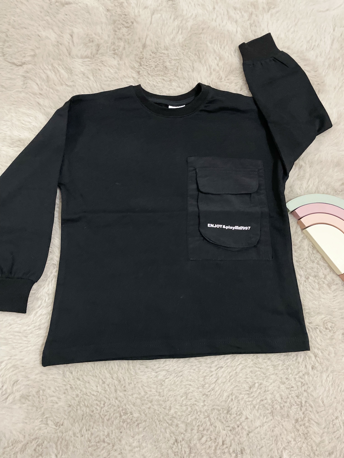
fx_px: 345
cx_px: 172
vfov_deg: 67.3
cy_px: 229
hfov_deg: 53.1
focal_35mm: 26
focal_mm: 4.2
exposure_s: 1/25
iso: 640
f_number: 1.6
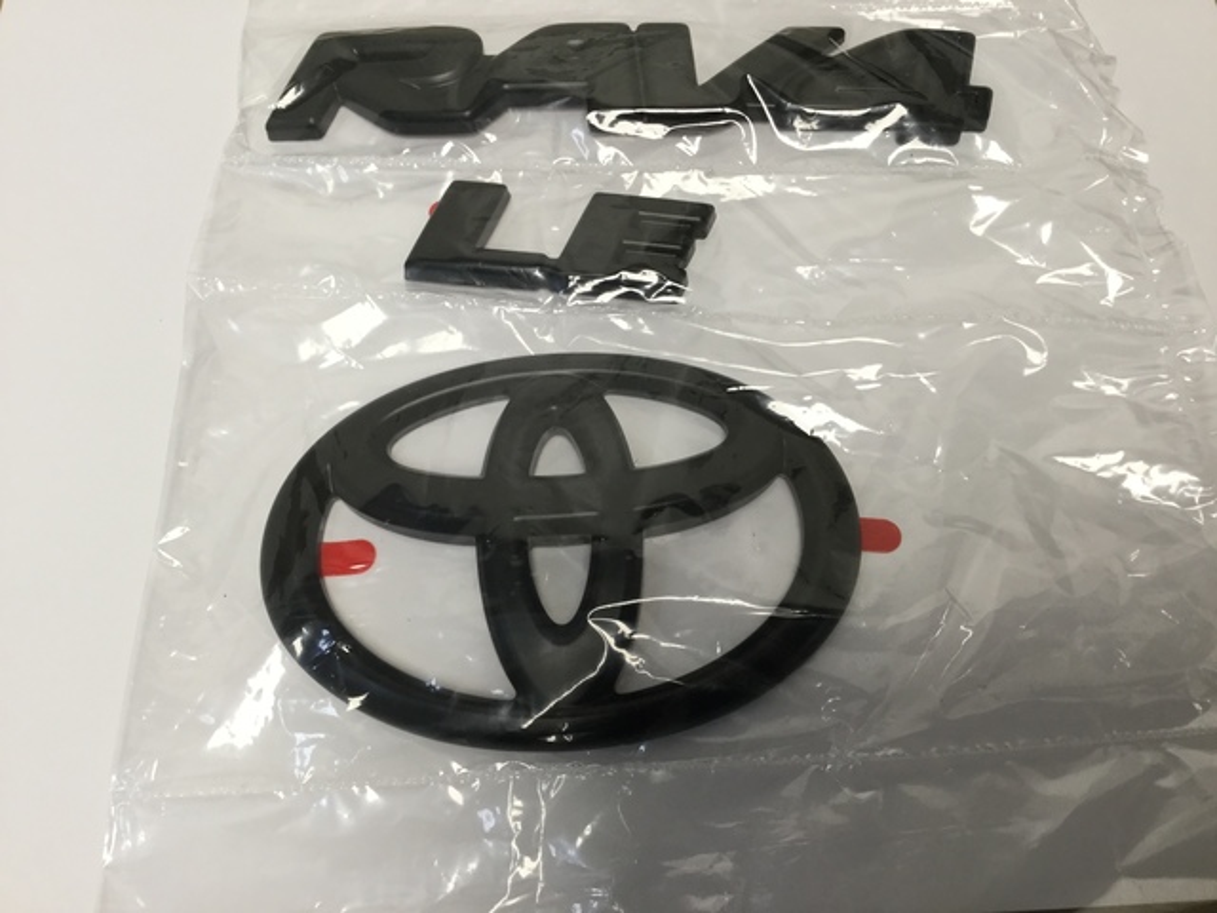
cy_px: 456
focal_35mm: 31
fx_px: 1090
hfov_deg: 58.4
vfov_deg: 45.4
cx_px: 608
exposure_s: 1/30
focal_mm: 3.3
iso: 50
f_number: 2.4
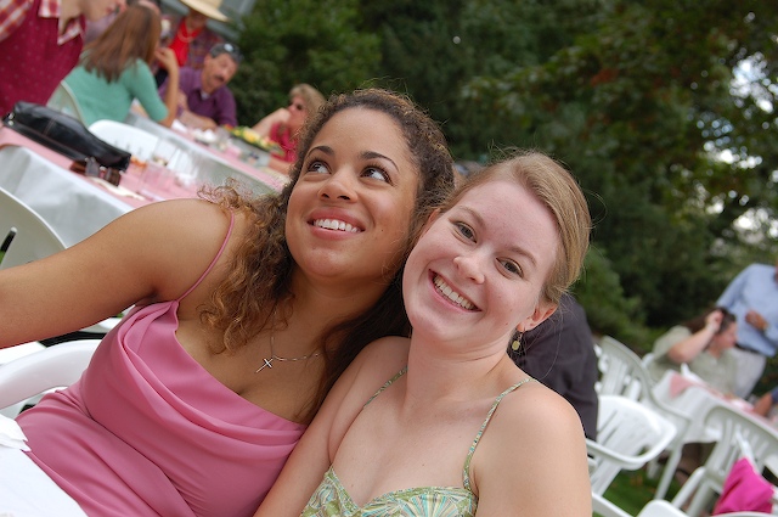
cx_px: 389
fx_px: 1425
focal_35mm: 66
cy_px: 258
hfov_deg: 30.5
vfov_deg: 20.6
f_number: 5.6
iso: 200
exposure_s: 1/125
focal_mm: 44
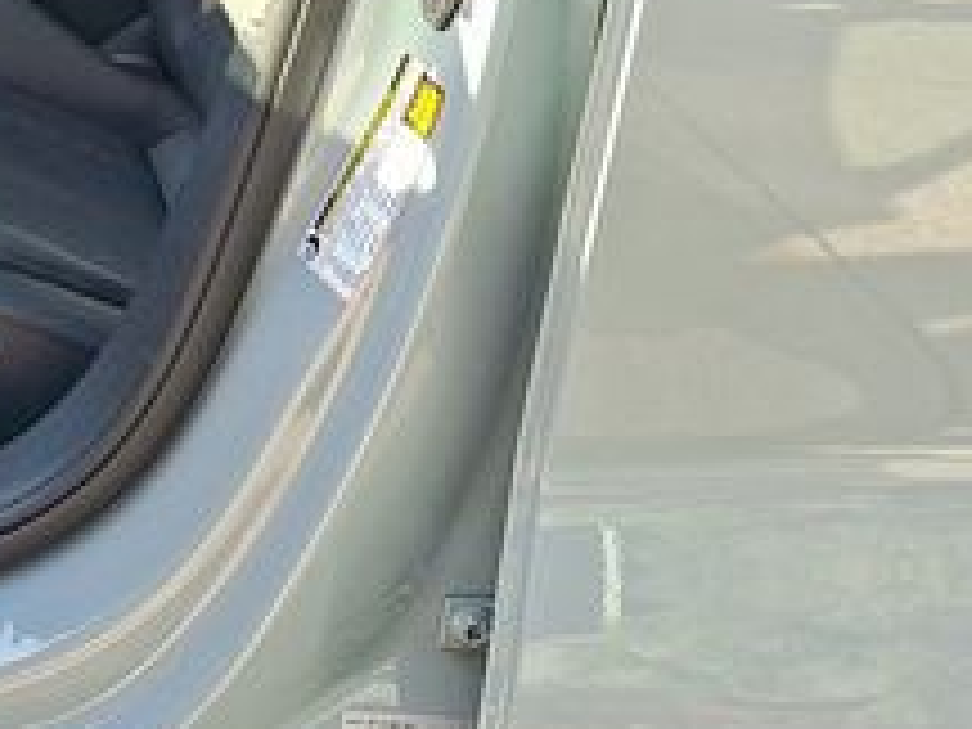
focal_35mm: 74
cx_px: -274
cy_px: -284
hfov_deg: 23.4
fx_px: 2078
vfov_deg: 18.2
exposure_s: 1/185
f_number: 1.8
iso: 25
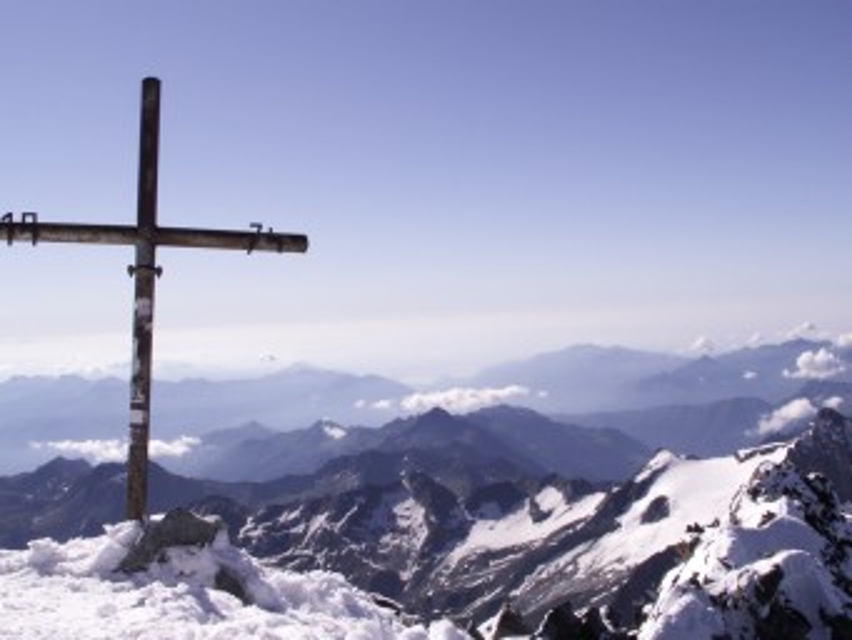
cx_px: 426
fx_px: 1009
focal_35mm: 41
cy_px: 320
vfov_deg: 35.2
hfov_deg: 45.8
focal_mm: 6.77
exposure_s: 1/320
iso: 50
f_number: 8
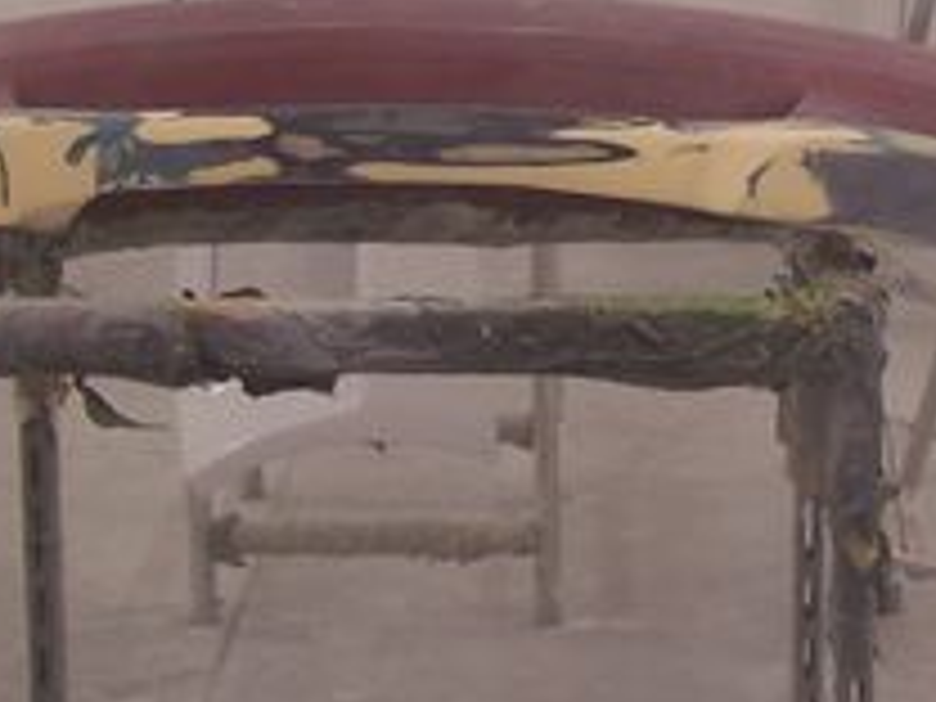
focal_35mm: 117
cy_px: 135
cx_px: 873
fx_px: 3164
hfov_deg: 16.6
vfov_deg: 12.6
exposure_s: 1/30
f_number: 2.8
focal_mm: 6.3
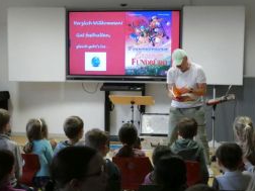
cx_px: 131
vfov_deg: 20.2
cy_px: 97
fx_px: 538
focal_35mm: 73
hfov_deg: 26.7
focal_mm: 8.2
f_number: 3.8
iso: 1000
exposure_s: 1/80
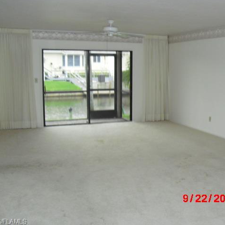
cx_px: 143
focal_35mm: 43
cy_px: 112
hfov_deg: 38.9
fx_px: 316
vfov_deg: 39.2
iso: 400
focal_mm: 6.3
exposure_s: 1/60
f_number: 3.1
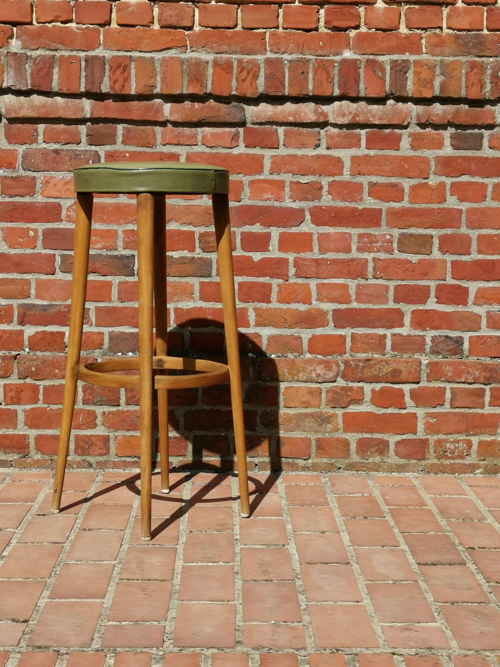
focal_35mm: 57
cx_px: 250
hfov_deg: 25.7
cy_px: 334
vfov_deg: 33.8
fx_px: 1098
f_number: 1.8
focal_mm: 5.58
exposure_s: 1/2475
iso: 50
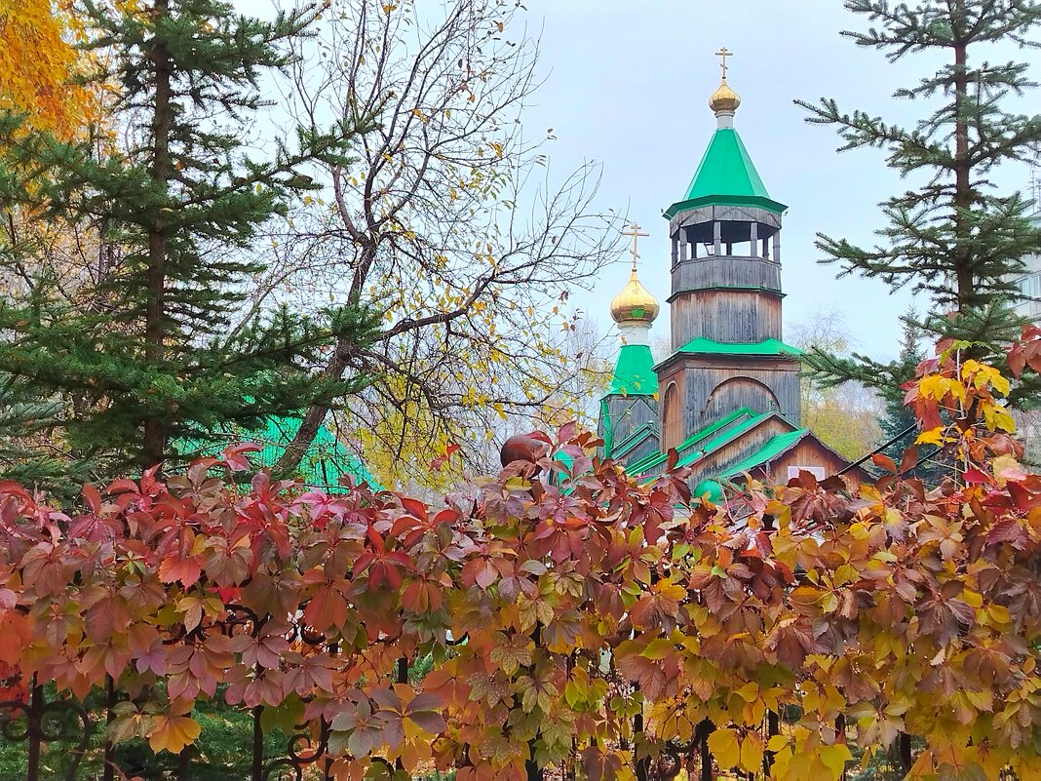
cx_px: 520
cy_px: 390
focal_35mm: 49
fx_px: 1474
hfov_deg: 38.9
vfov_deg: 29.7
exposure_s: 1/245
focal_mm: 5.25
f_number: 1.75
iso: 100
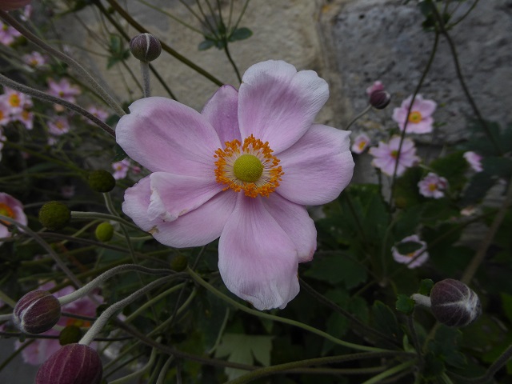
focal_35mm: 24
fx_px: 355
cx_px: 256
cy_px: 192
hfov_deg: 71.6
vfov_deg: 56.8
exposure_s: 1/400
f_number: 3.3
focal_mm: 4.3
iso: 100
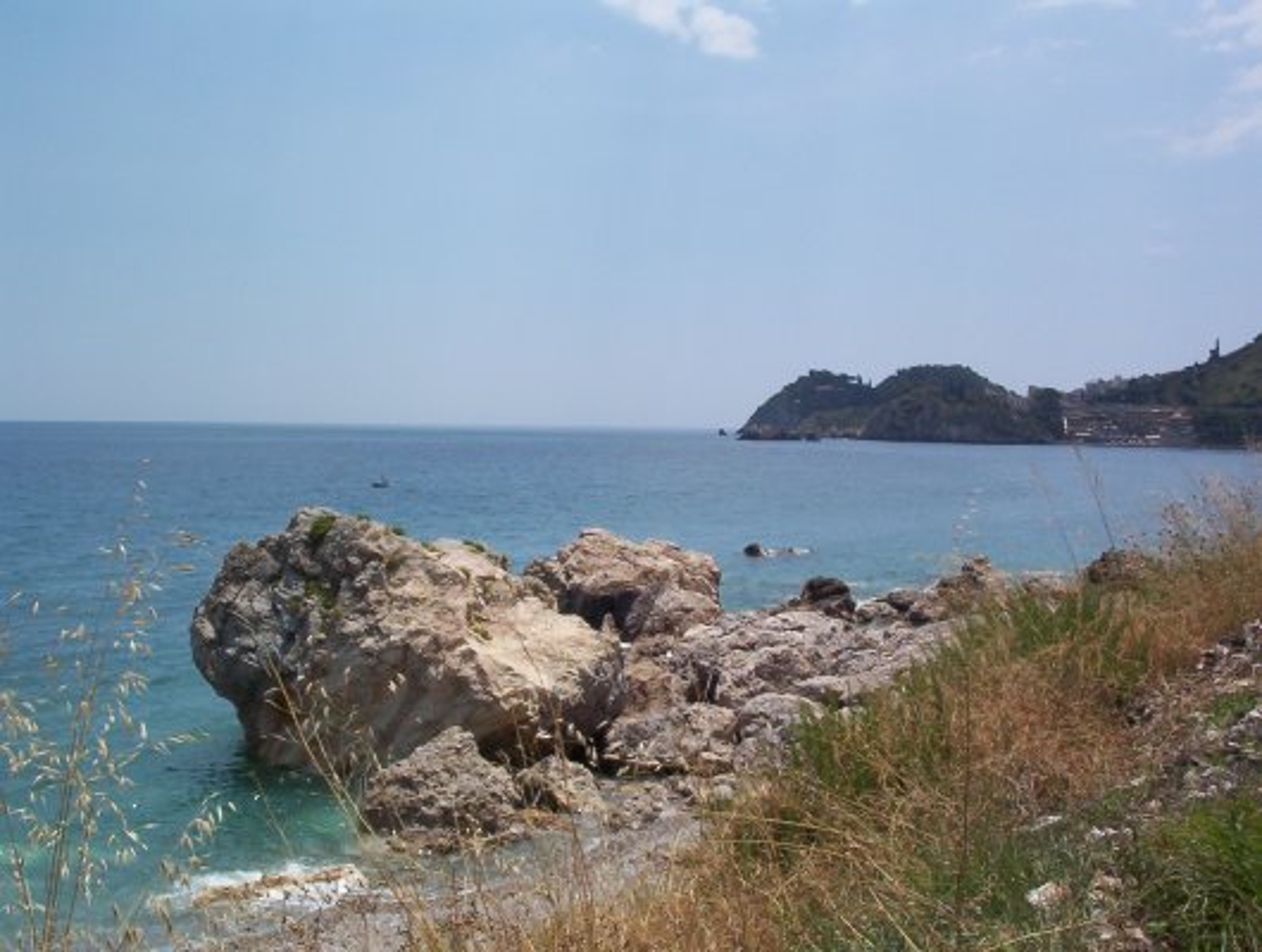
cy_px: 476
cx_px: 631
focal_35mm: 39
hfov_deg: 47.8
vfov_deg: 37.0
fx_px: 1425
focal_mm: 6
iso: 100
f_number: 8
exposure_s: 1/470
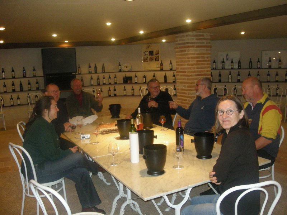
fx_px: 290
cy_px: 108
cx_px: 144
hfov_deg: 52.6
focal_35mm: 35
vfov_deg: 40.7
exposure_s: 1/30
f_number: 2.8
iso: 306
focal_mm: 5.7
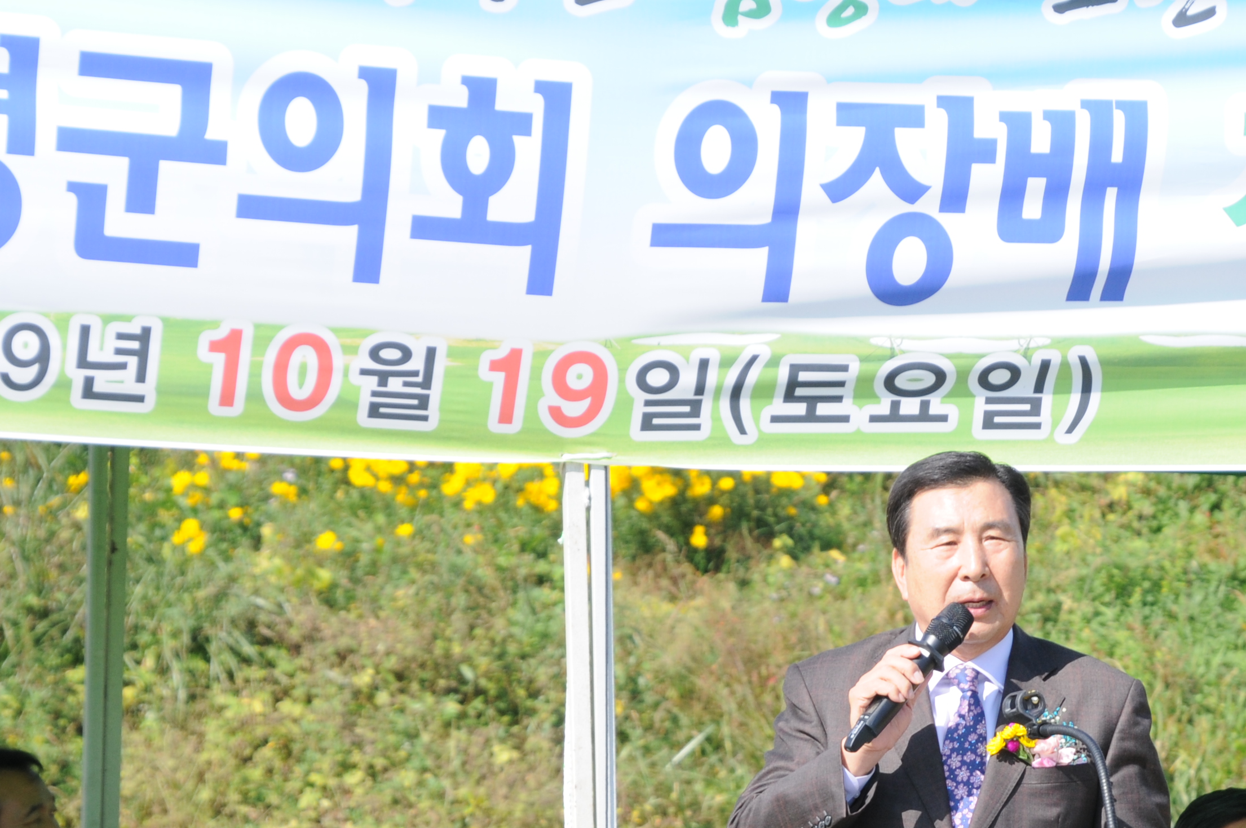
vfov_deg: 4.7
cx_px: 885
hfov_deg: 7.1
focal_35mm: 291
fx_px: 10060
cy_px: 659
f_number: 8
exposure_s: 1/250
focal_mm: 100
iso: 200
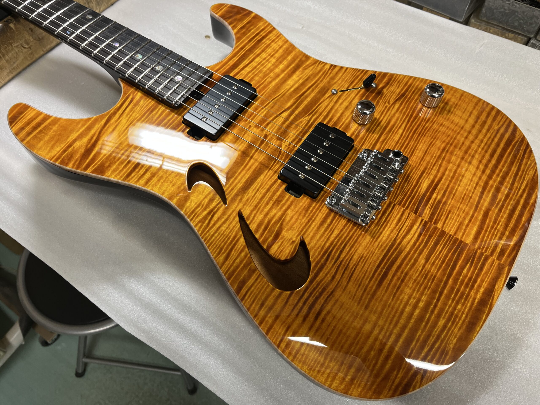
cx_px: 270
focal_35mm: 26
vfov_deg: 53.1
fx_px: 406
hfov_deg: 67.3
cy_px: 202
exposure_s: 1/60
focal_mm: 5.1
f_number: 1.6
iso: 64
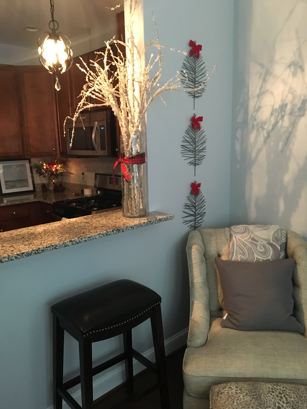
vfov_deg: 61.7
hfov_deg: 48.2
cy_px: 204
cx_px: 154
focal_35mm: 29
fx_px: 343
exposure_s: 1/15
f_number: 2.2
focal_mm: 4.15
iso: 320
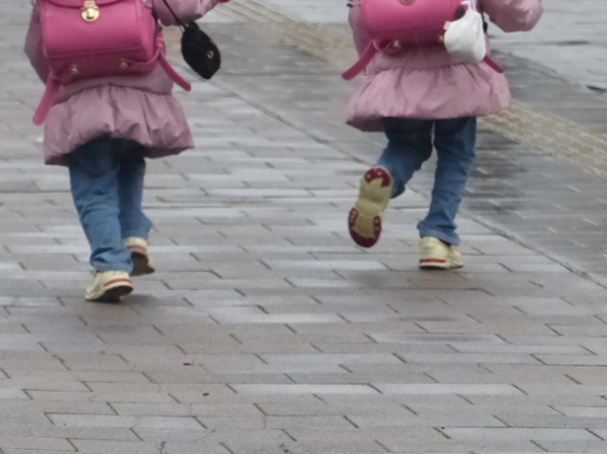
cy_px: 102
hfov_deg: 3.5
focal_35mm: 565
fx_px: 9902
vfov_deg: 2.6
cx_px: 350
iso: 800
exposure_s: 1/250
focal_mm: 60.8
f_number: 2.8
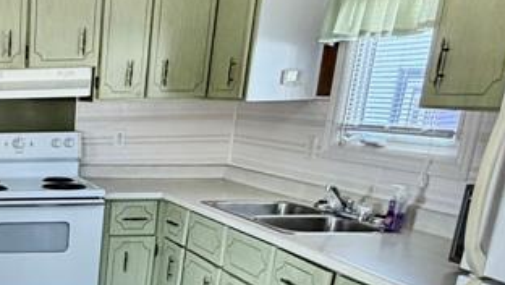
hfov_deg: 33.5
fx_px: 670
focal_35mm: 50
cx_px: -104
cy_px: 301
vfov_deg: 22.8
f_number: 2.2
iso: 250
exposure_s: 1/120
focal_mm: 2.22
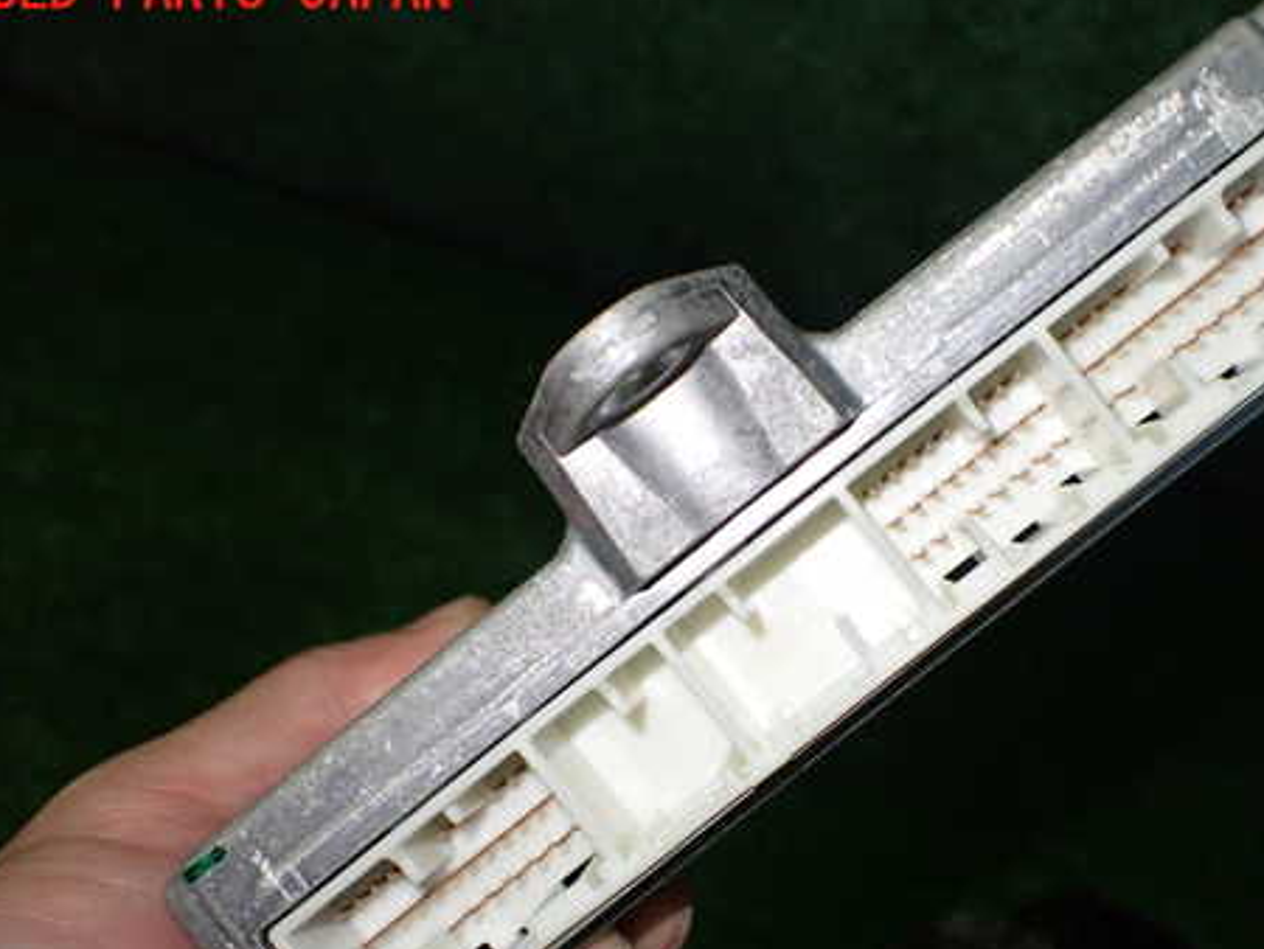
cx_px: 784
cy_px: 587
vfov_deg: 35.8
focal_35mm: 40
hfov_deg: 46.4
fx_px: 1461
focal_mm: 5.4
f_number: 2.3
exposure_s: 1/125
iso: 640
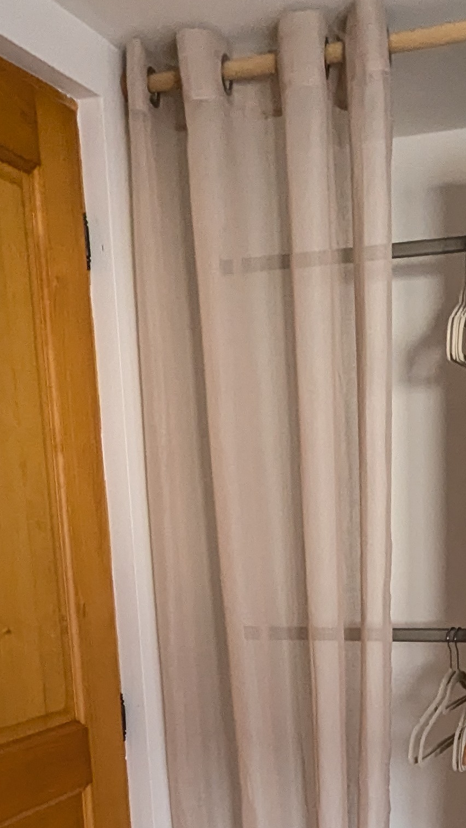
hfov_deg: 25.0
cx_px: 381
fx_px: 1033
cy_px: 736
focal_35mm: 47
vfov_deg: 40.6
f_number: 2.2
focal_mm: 2.35
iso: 265
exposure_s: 1/30
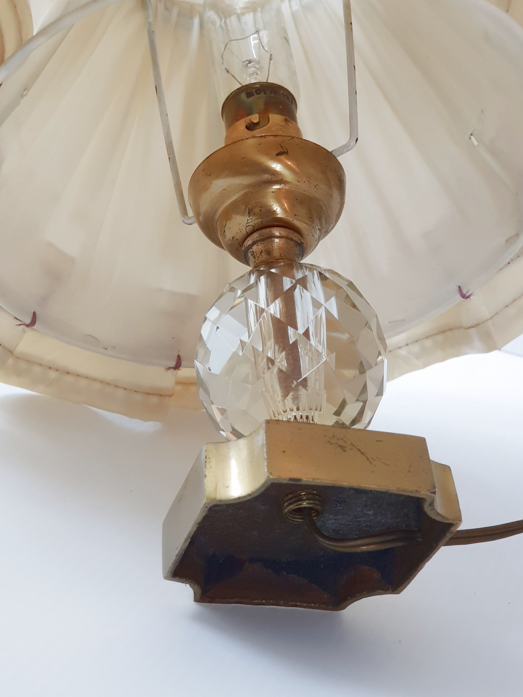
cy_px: 348
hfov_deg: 28.0
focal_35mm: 52
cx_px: 262
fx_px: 1048
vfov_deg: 36.8
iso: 160
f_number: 2.4
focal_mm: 6
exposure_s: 1/33
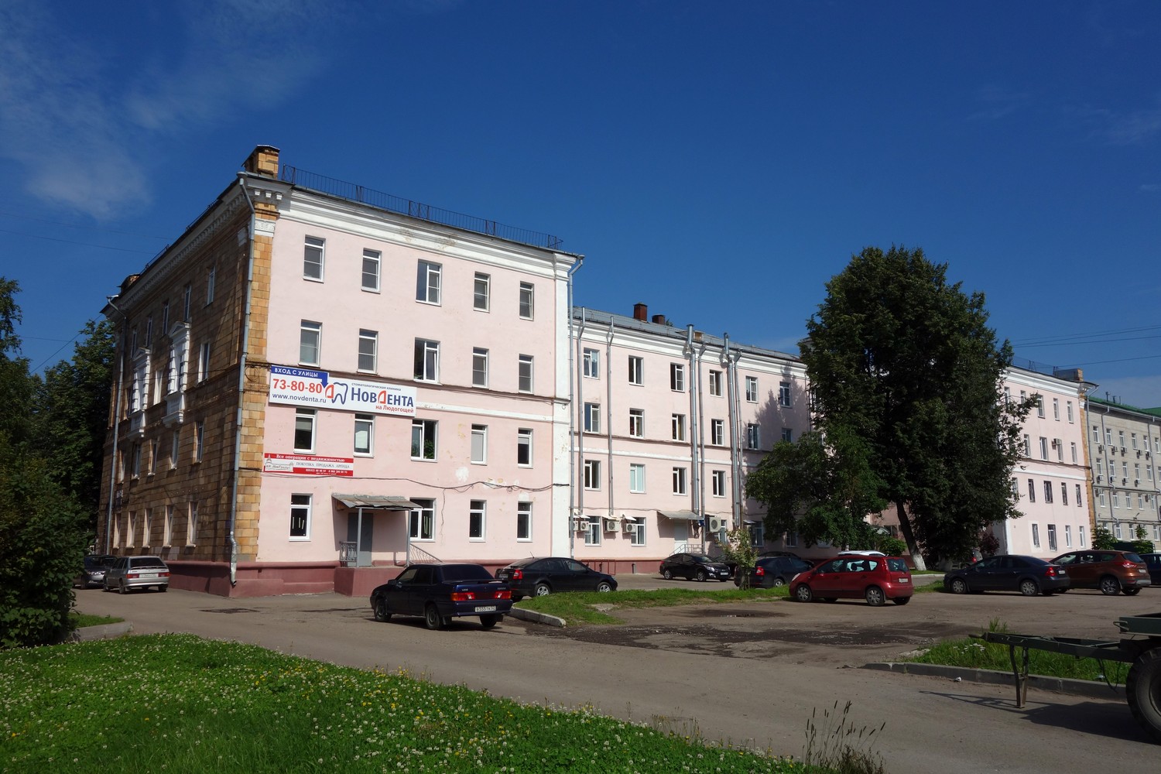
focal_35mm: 28
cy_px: 387
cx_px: 580
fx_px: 903
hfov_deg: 65.5
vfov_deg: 46.4
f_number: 7.1
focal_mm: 10.4
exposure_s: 1/800
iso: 125
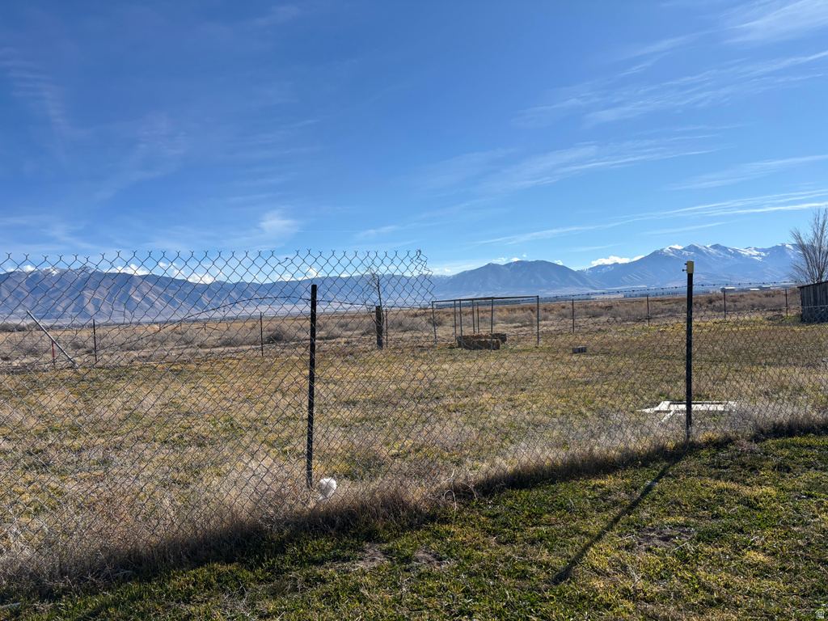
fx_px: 622
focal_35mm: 26
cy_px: 310
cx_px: 414
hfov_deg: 67.3
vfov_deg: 53.1
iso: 50
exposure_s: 1/5618
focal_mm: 5.96
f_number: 1.6
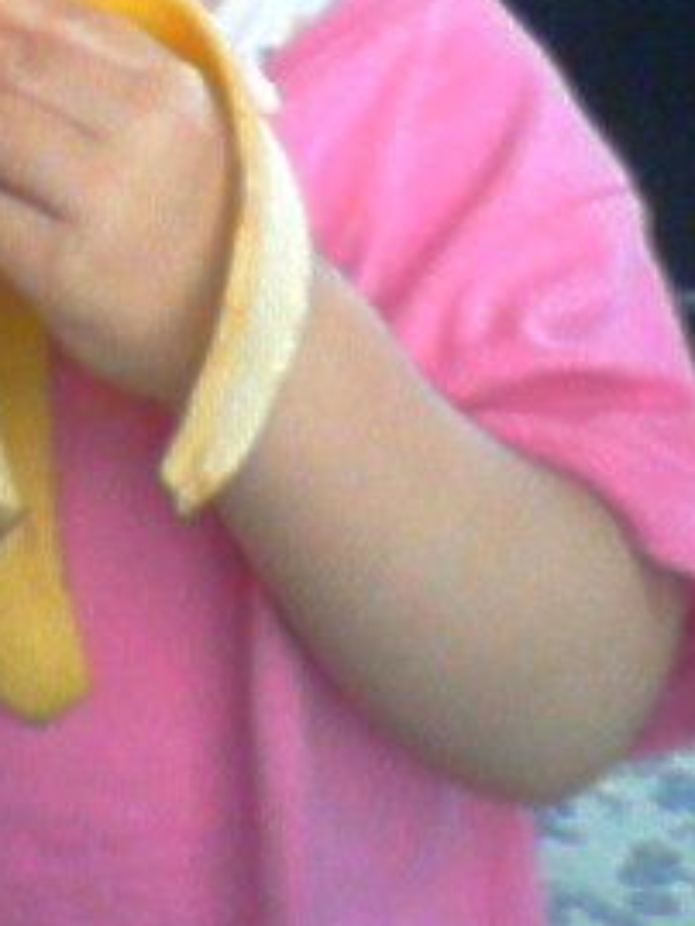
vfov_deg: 26.5
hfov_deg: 21.2
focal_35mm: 69
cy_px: -24
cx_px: 203
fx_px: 1846
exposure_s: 1/23.8
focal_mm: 1.5
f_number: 2.8
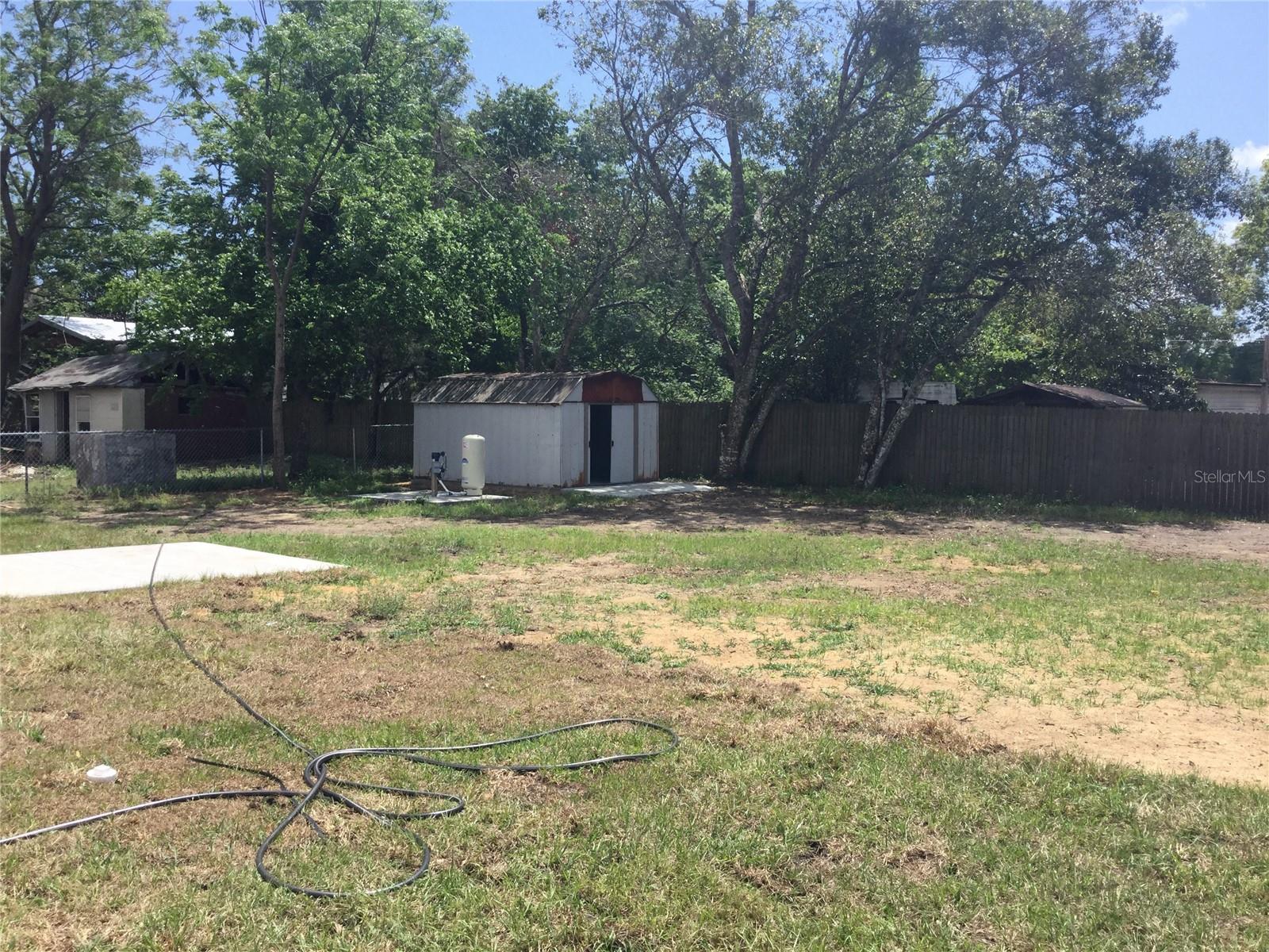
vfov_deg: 45.4
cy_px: 476
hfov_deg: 58.4
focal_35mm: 31
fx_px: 1136
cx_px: 634
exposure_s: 1/1045
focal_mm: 3.3
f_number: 2.4
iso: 25
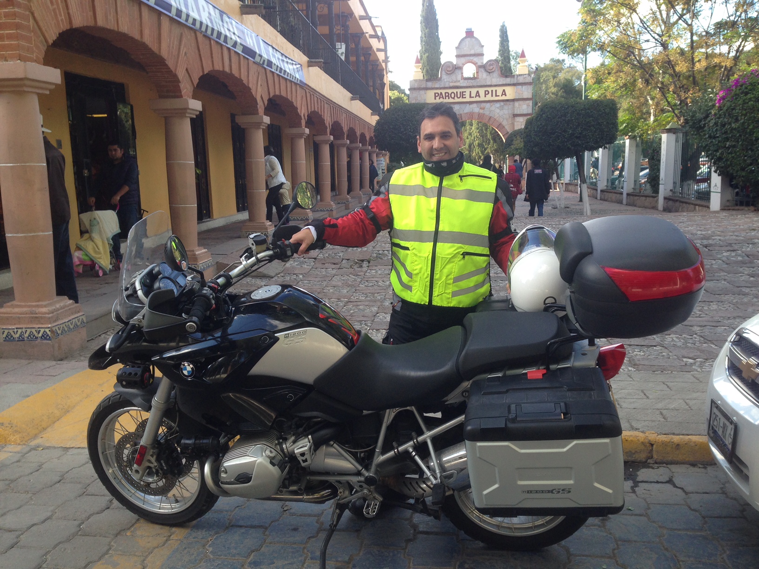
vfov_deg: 42.9
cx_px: 380
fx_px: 724
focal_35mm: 33
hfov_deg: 55.4
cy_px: 284
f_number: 2.4
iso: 50
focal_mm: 4.12
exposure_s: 1/163
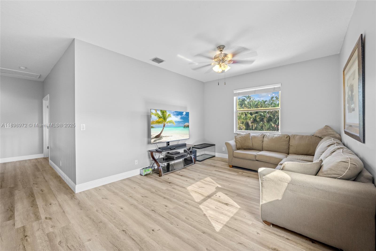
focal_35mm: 14
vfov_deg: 81.2
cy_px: 126
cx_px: 188
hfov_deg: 104.3
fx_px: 146
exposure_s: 1/50
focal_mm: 14
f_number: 8
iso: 500
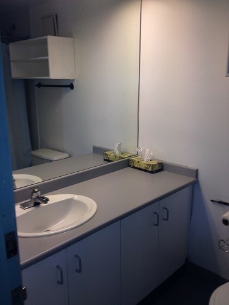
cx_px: 114
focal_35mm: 35
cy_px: 152
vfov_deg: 52.6
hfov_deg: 40.7
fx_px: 308
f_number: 2.4
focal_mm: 4.28
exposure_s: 1/32
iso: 50
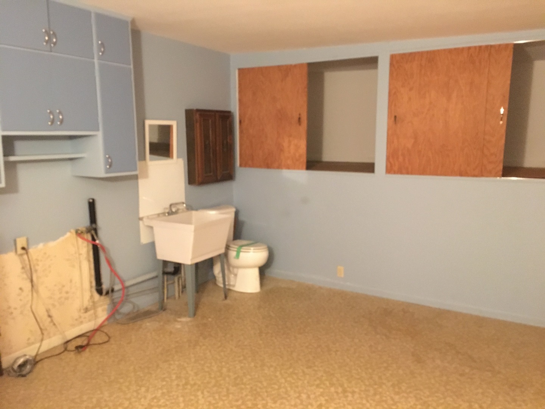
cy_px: 204
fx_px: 457
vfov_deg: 48.2
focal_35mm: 29
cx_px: 272
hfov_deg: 61.7
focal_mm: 4.15
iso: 640
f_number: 2.2
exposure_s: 1/15
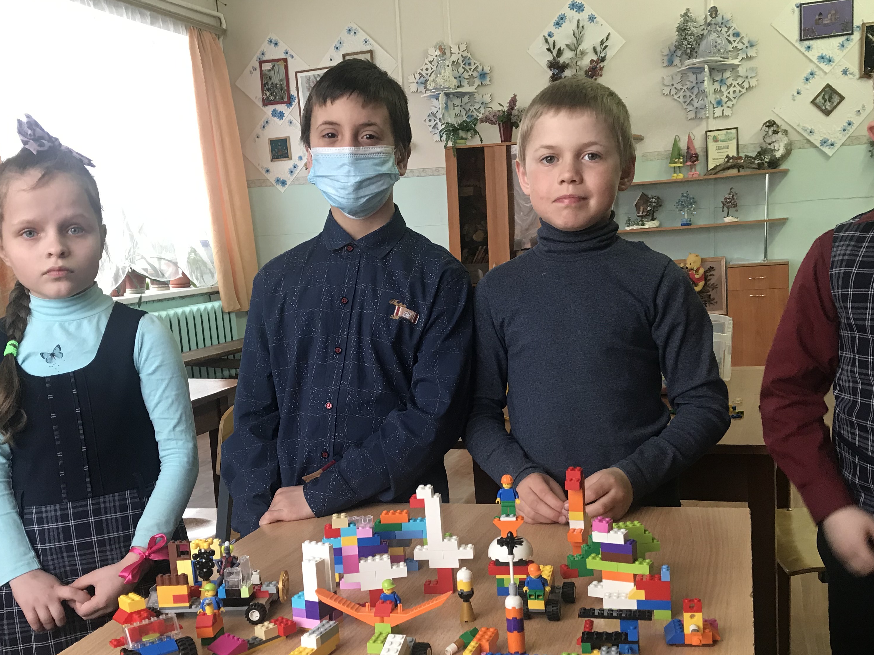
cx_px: 449
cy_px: 409
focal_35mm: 38
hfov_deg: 49.0
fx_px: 959
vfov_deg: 37.5
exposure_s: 1/20
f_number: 1.8
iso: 40
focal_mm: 3.99
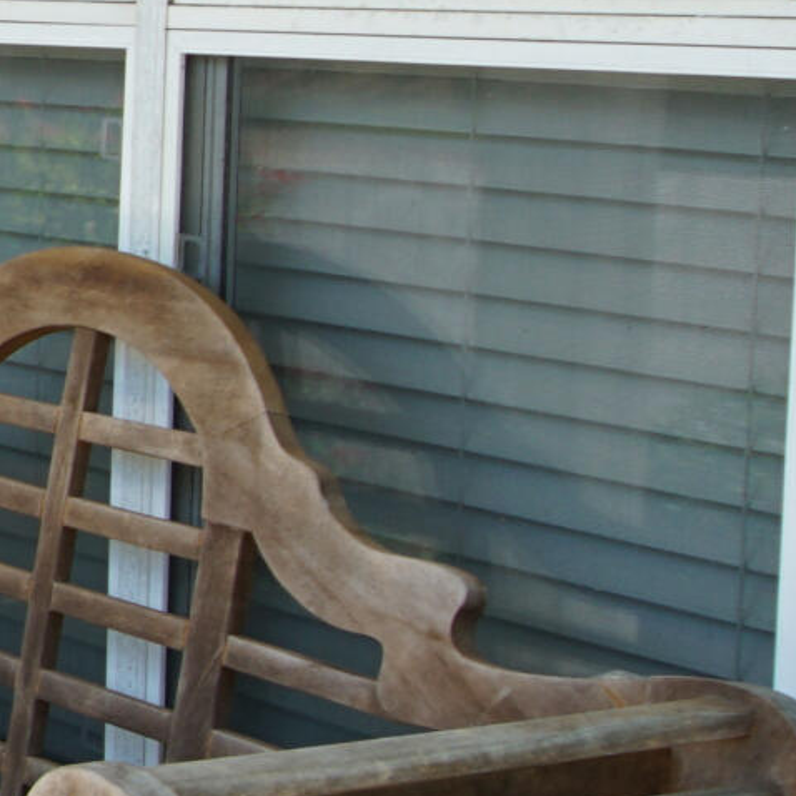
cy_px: 154
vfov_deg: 17.9
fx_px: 2498
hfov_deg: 14.0
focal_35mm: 96
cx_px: -981
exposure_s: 1/100
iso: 100
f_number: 5.6
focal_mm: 12
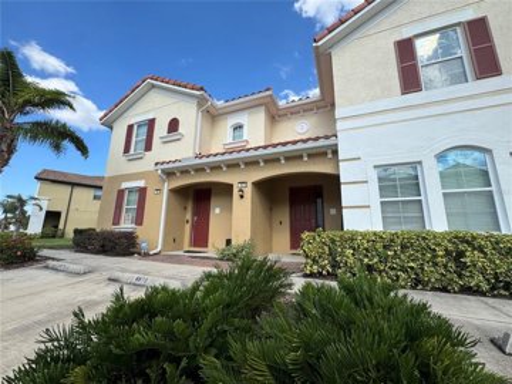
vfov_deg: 85.7
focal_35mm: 14
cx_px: 256
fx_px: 207
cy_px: 192
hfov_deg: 102.1
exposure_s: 1/1346
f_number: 2.2
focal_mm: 2.22
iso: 50
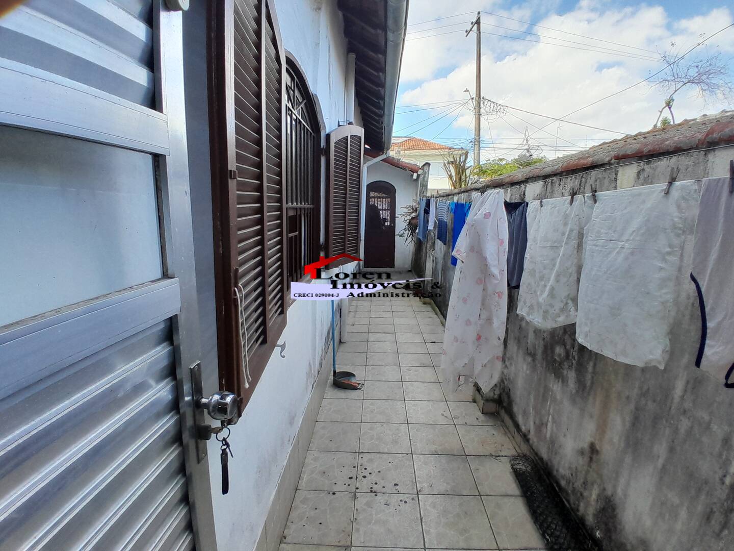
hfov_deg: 91.0
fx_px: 360
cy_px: 276
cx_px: 367
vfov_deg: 74.7
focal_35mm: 17
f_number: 2.2
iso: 40
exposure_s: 1/320
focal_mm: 1.46
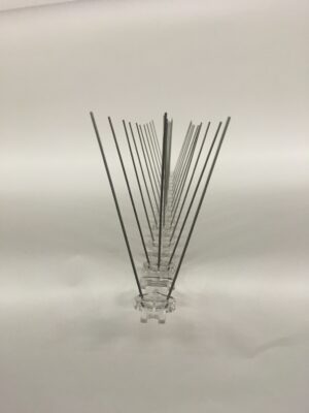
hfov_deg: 48.2
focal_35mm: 29
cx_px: 154
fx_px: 345
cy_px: 206
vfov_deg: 61.7
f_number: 2.2
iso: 250
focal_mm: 4.15
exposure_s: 1/33
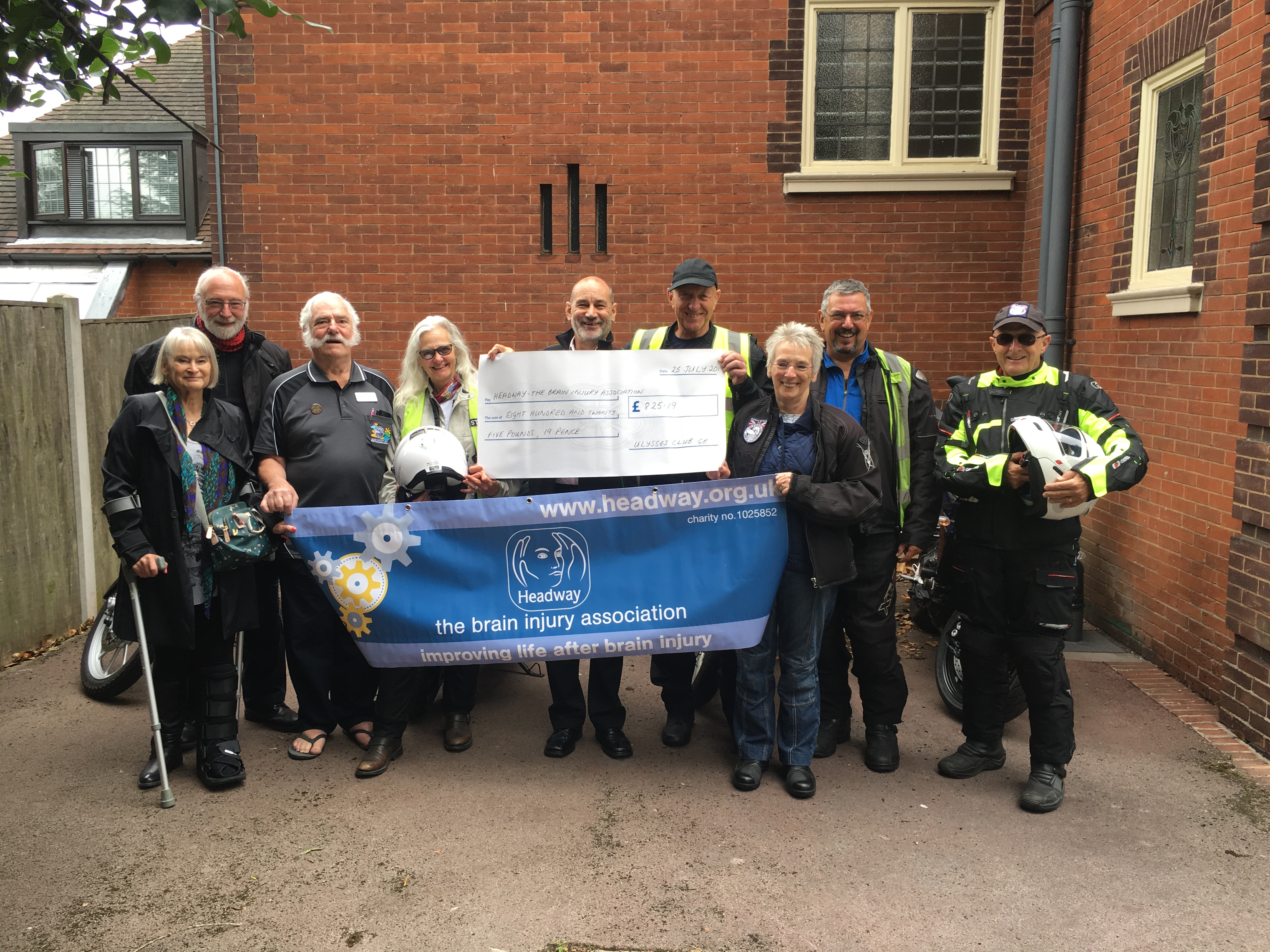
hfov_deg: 61.7
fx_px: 1064
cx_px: 635
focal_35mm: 29
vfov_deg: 48.2
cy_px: 476
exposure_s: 1/100
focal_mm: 4.15
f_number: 2.2
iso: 25
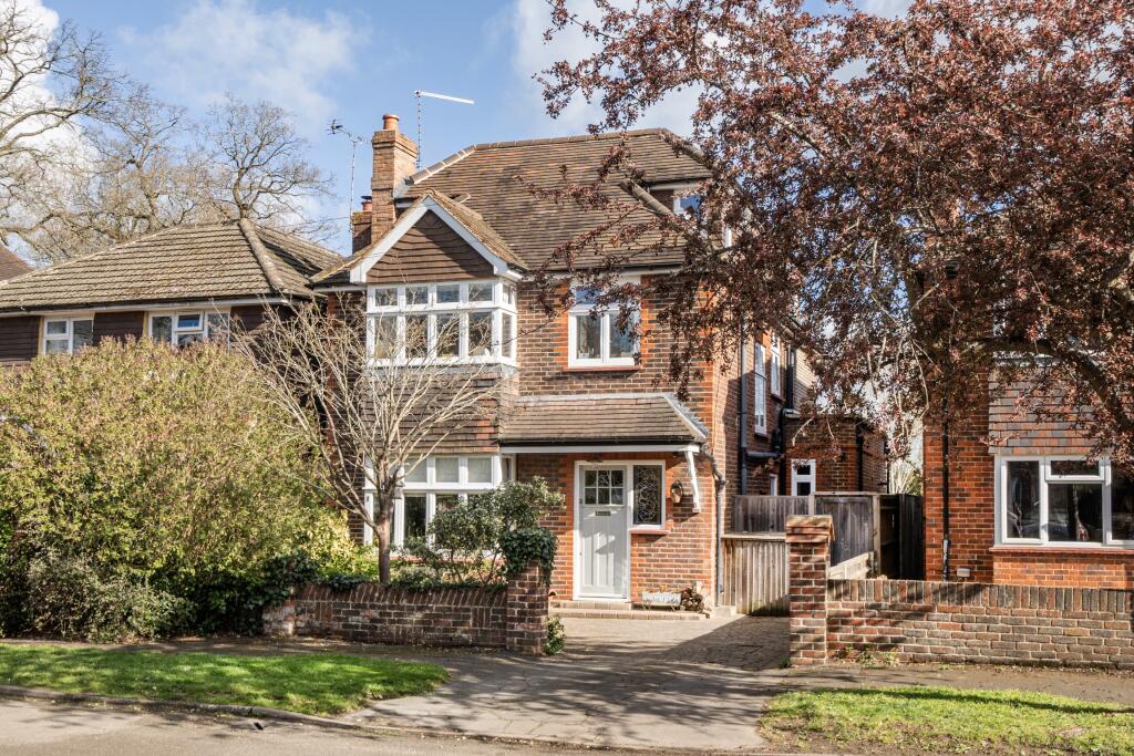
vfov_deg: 36.9
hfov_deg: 53.1
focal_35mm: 36
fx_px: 1134
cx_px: 567
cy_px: 378
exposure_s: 1/250
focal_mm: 24
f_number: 8
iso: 400
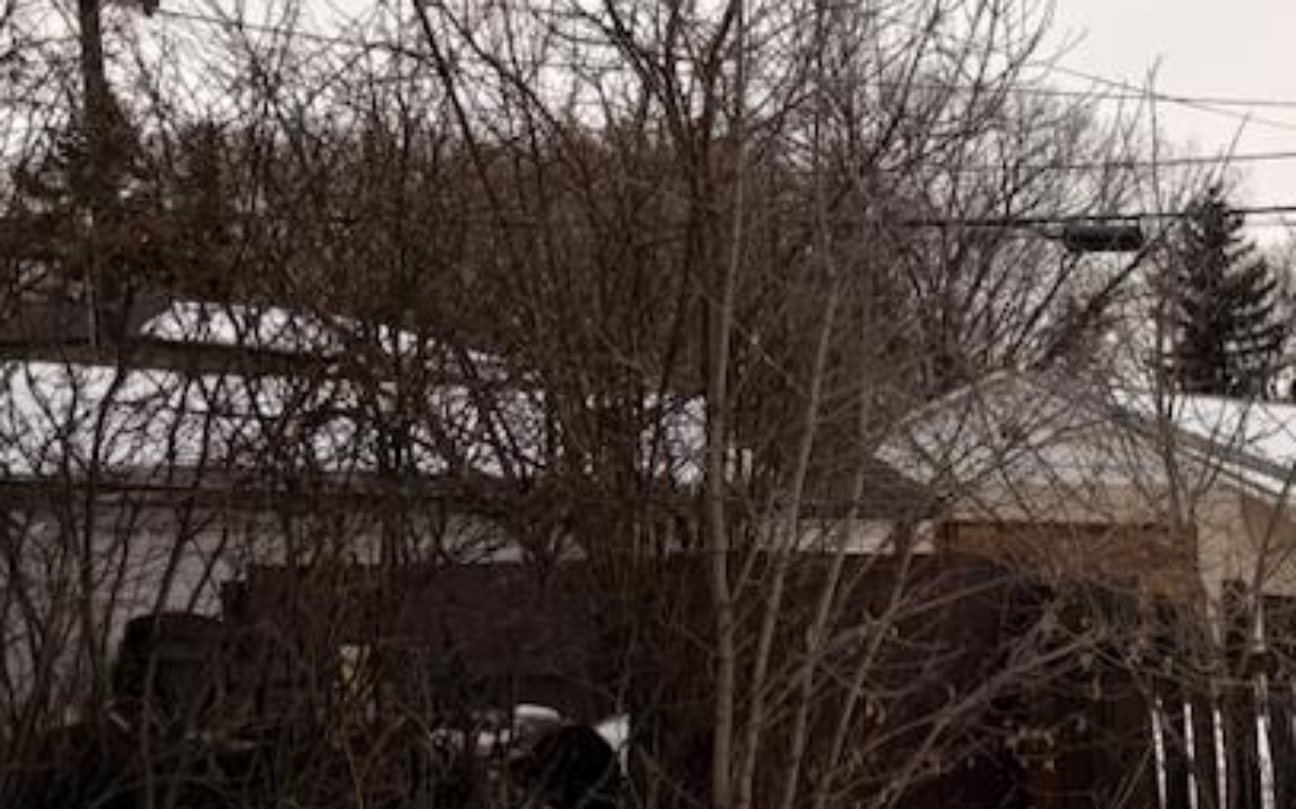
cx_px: 1984
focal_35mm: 80
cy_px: 905
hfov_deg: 21.4
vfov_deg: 15.8
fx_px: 2824
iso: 80
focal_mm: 6.76
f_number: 1.78
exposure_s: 1/708
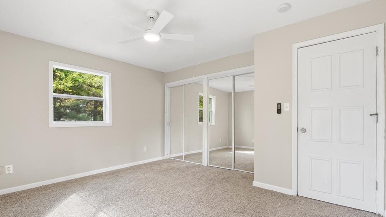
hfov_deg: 94.2
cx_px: 193
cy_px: 125
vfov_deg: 62.1
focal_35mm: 18
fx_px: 179
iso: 320
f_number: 8
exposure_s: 1/2
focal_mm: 11
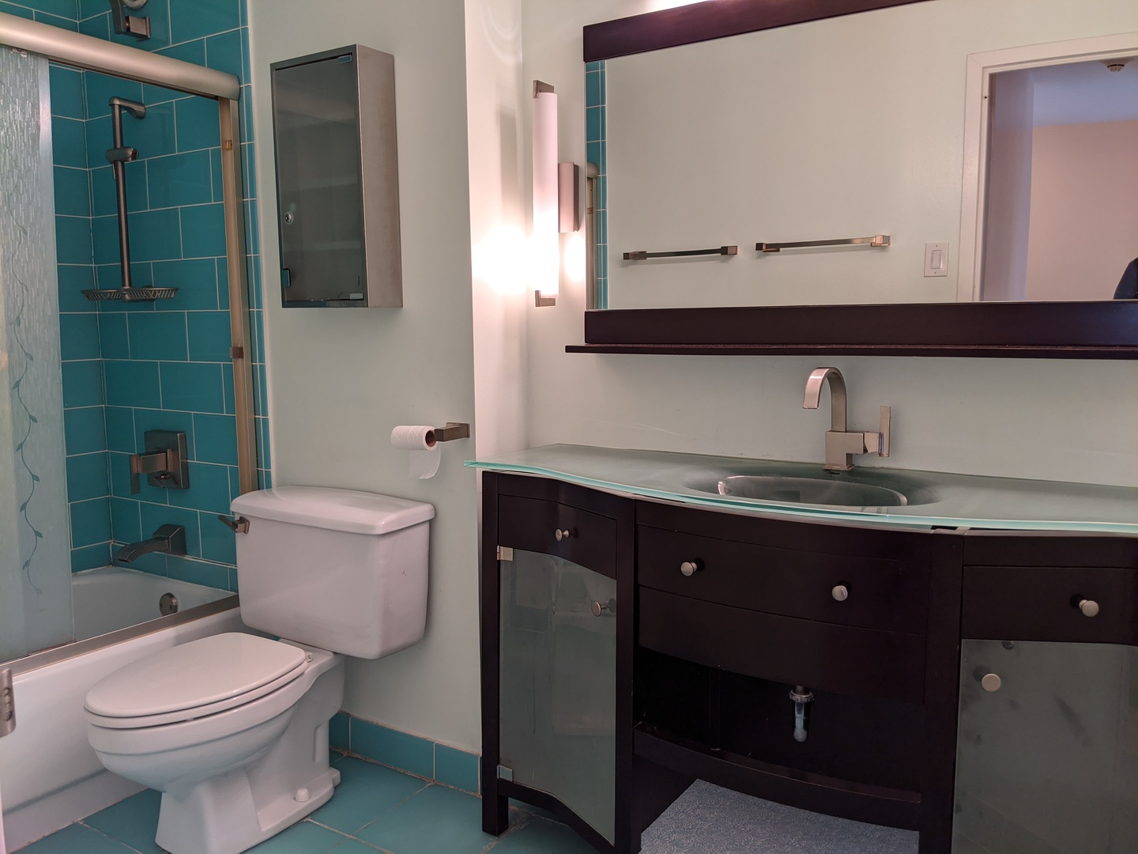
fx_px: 888
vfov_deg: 51.4
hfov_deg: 65.3
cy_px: 427
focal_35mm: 27
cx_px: 569
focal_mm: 4.44
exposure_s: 1/59.9
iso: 55
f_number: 1.8
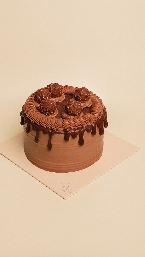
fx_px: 376
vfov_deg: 37.8
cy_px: 129
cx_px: 64
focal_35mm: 55
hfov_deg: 21.8
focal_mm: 35
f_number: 8
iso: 800
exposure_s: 1/125
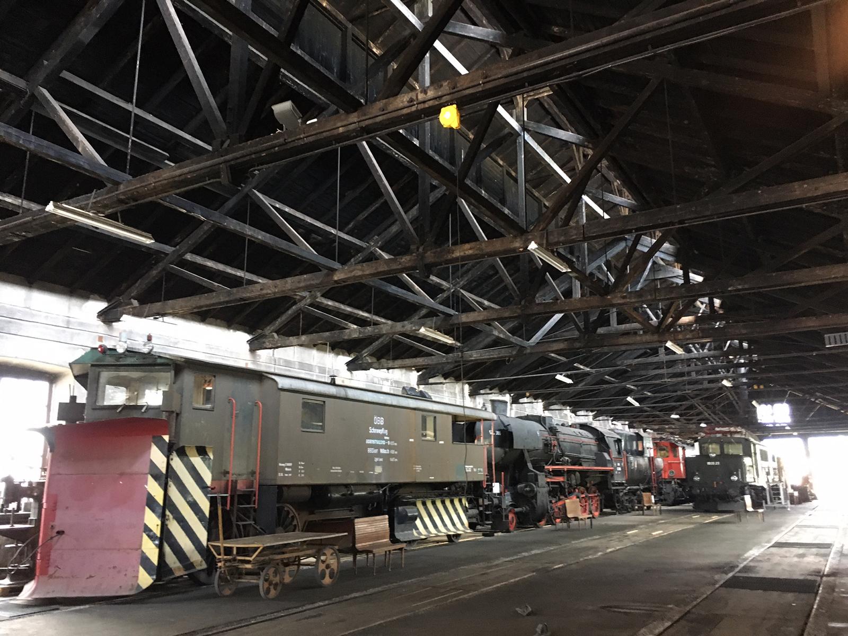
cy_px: 318
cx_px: 424
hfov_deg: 61.7
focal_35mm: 29
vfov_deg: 48.2
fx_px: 710
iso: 200
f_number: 2.2
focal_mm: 4.15
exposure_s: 1/17
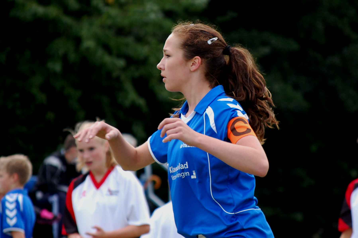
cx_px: 179
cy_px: 119
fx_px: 2385
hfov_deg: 8.6
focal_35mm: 240
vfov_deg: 5.7
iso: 450
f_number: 5.3
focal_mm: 160
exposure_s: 1/500
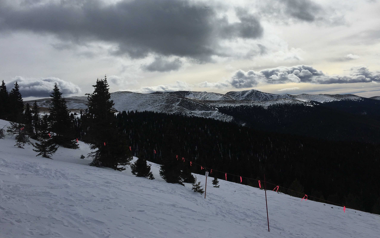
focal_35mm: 35
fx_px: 362
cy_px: 81
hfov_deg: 55.3
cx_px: 191
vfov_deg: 36.0
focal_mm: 4.15
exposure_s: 1/7692
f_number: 2.2
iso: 25
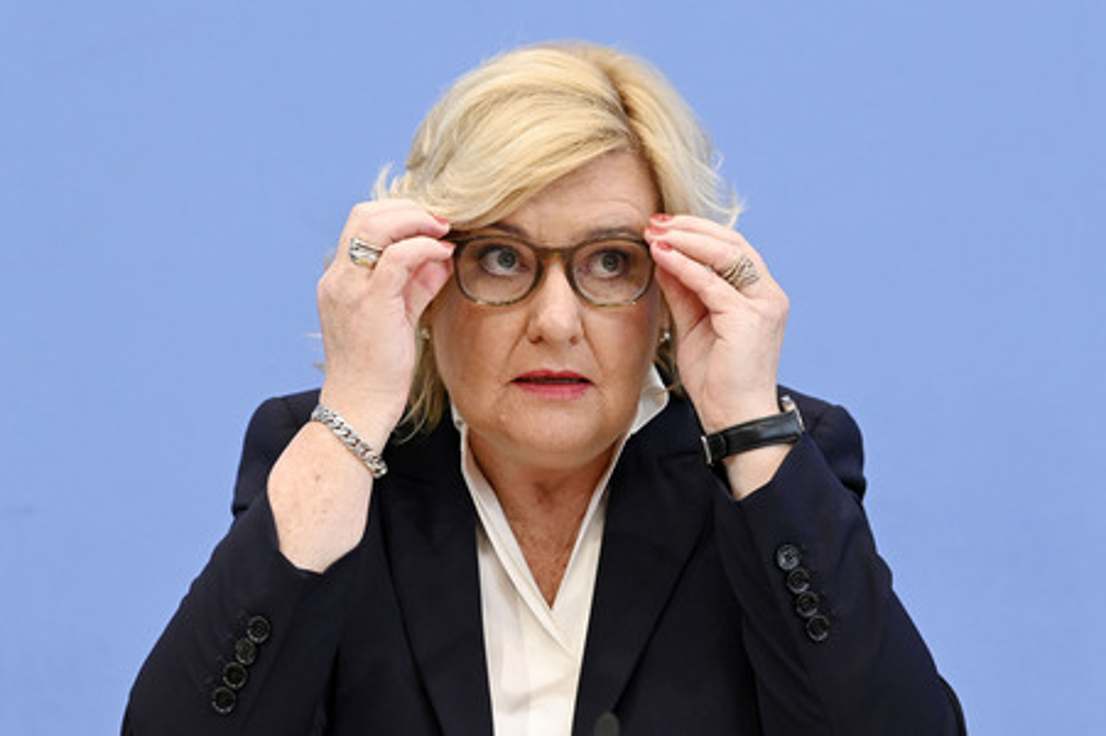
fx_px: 2824
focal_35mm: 92
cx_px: 553
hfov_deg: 22.2
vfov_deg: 14.8
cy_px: 368
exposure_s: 1/500
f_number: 5.6
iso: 3200
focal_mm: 92
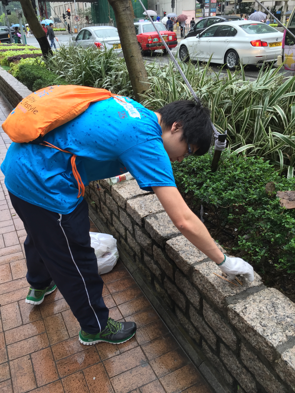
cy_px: 196
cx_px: 148
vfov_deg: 61.7
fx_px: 330
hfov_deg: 48.2
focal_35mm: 29
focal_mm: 4.15
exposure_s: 1/100
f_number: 2.2
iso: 40
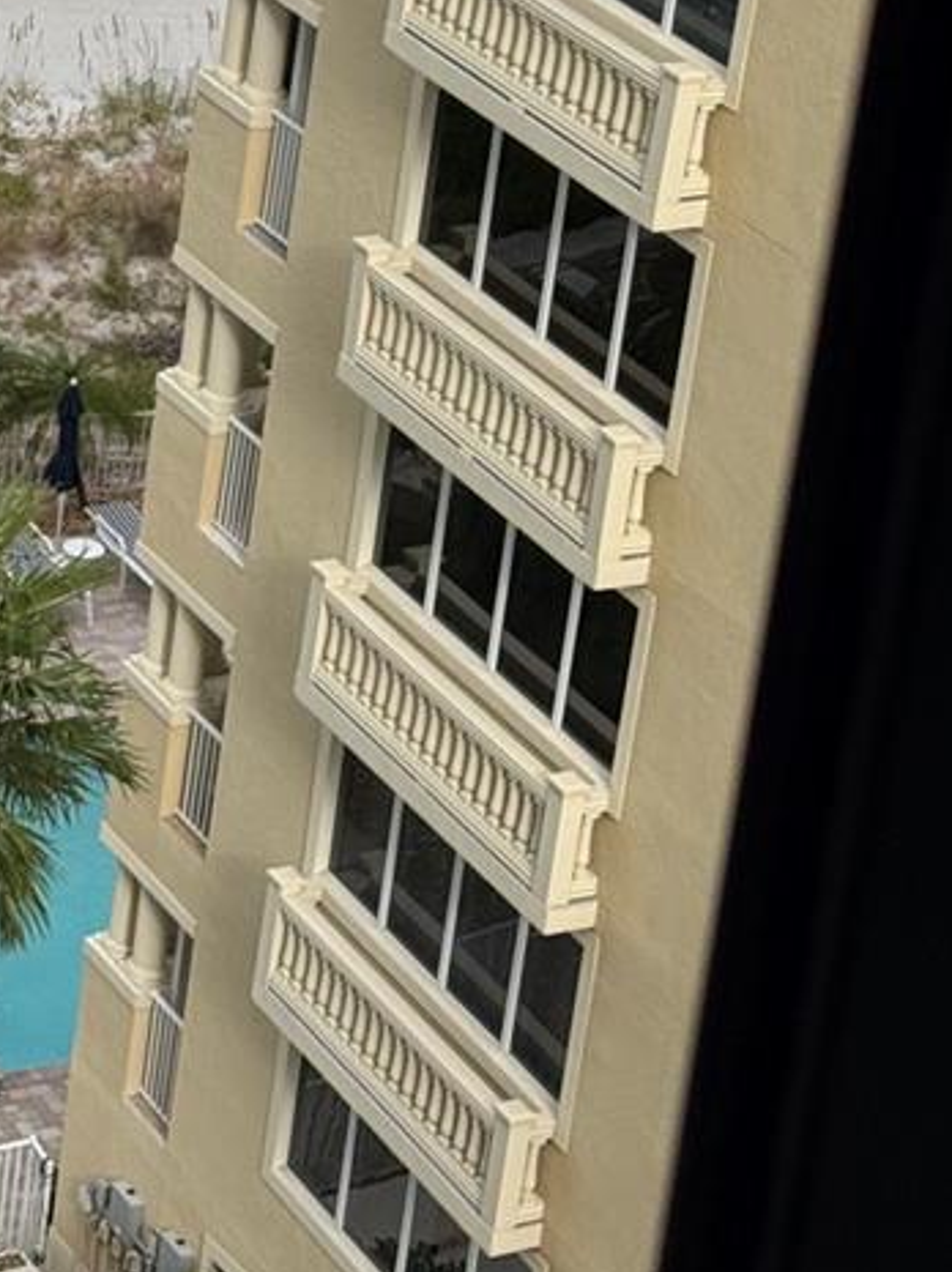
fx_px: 4553
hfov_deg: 11.8
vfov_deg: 15.5
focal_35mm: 124
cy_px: -90
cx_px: 30
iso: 64
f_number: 1.78
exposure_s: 1/4310
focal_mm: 6.76
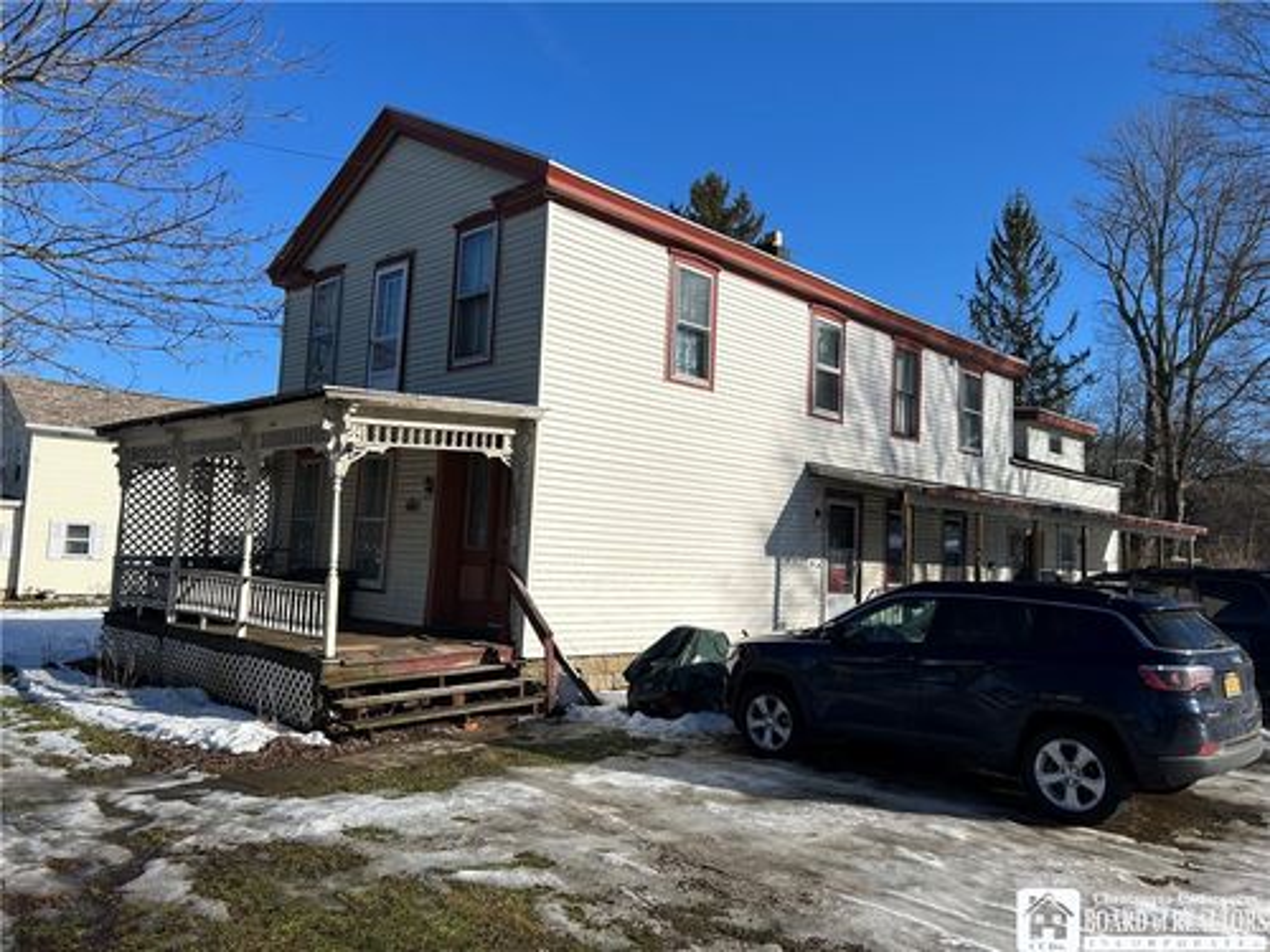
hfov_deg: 67.3
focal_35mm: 26
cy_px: 476
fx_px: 954
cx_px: 635
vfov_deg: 53.1
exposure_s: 1/6211
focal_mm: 5.7
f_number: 1.5
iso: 50
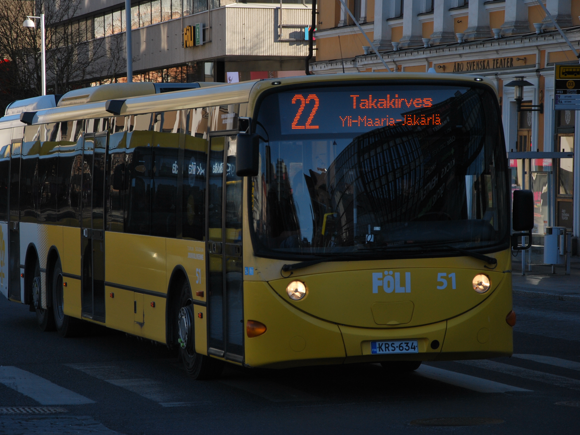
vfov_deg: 10.2
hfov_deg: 13.5
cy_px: 217
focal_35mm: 146
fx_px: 2446
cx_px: 282
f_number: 6.3
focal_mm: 90
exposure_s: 1/640
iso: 200
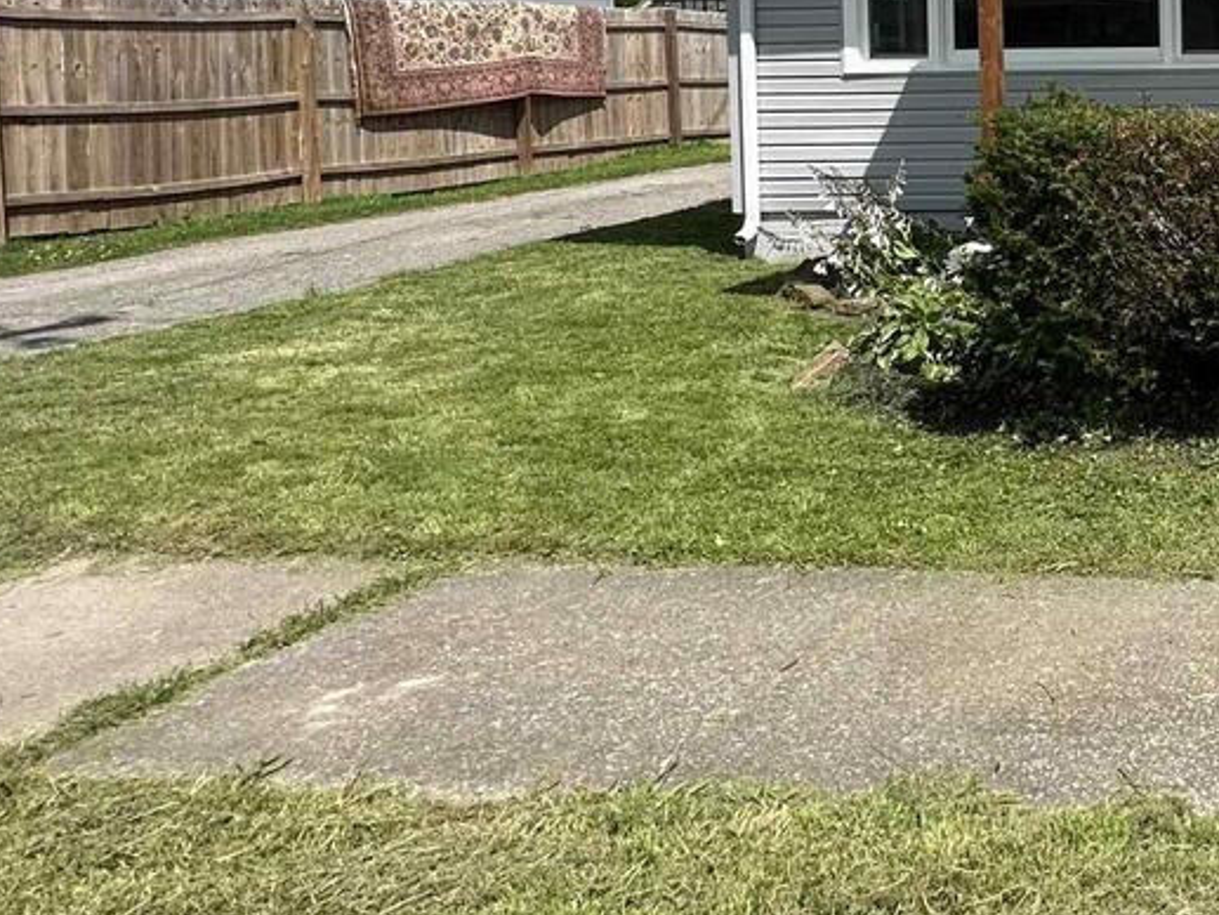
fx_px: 1374
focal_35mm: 39
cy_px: 127
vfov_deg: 35.1
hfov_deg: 36.9
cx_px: 1455
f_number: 2.2
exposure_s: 1/1531
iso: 50
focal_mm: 2.22
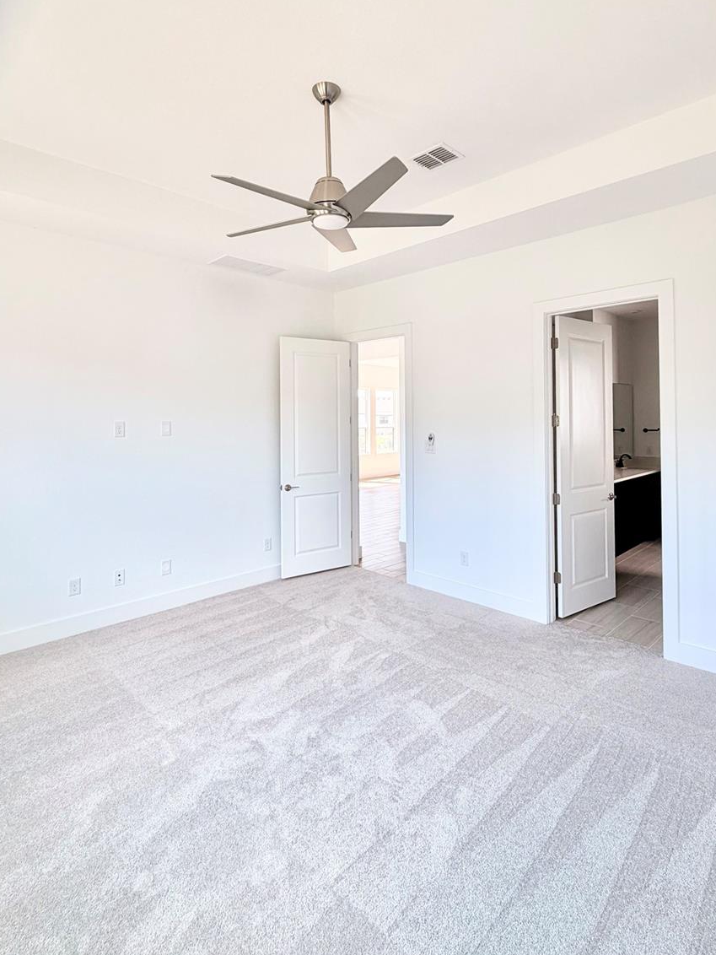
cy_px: 413
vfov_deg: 84.2
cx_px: 371
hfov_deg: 68.7
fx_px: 524
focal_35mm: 19
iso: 64
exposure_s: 1/121
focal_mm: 2.22
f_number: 2.2
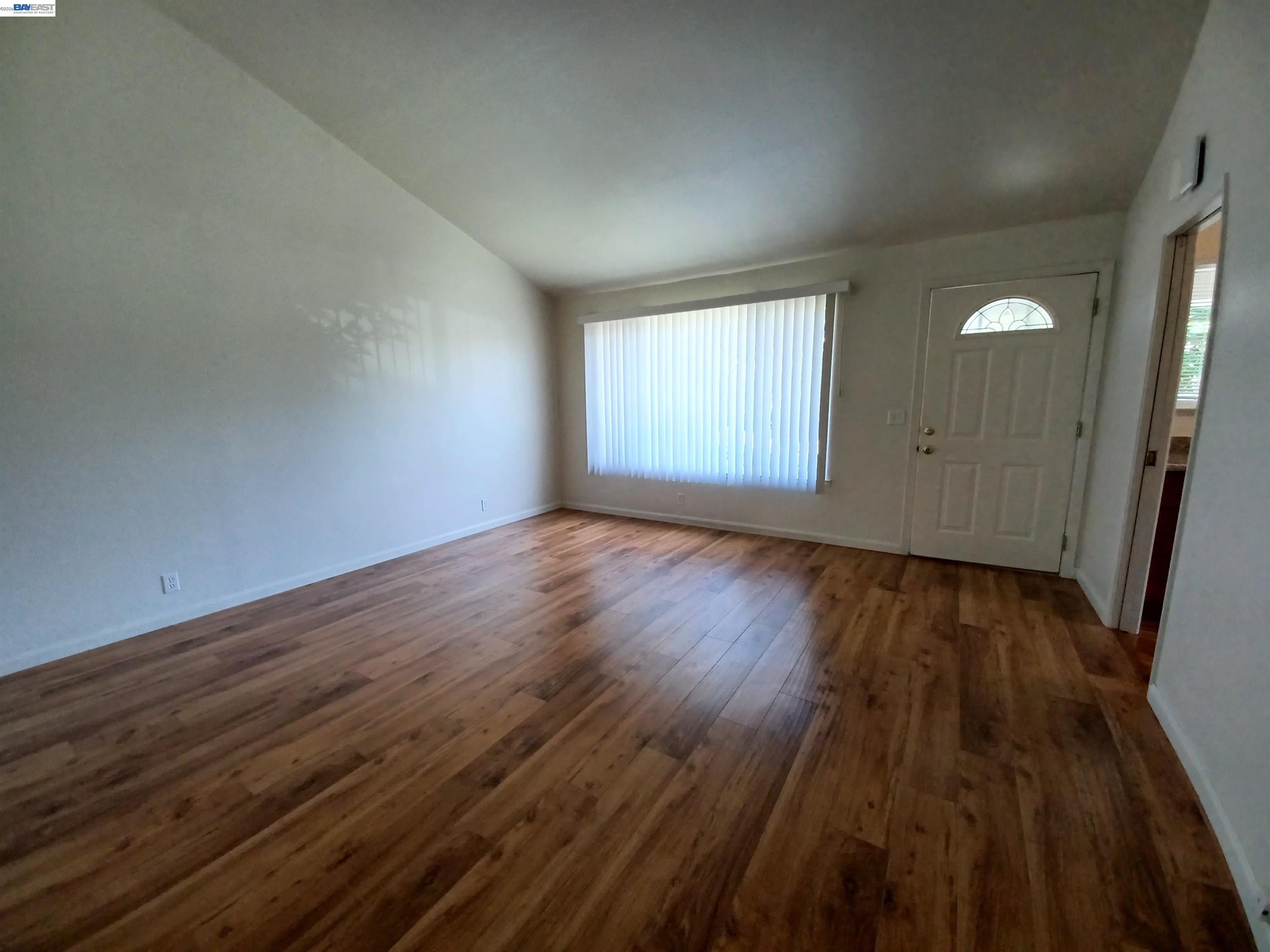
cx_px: 635
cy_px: 476
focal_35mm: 13
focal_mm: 1.42
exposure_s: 1/50
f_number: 2.2
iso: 125
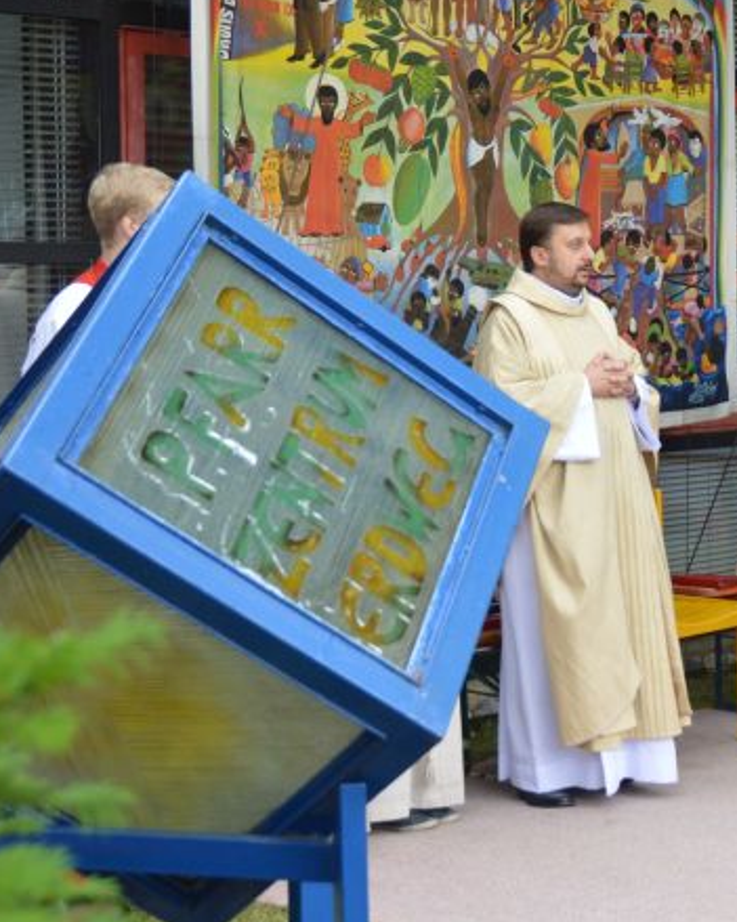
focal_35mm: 75
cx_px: 789
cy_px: 447
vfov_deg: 25.4
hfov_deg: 19.6
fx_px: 2046
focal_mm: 26
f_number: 4.5
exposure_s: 1/80
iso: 400
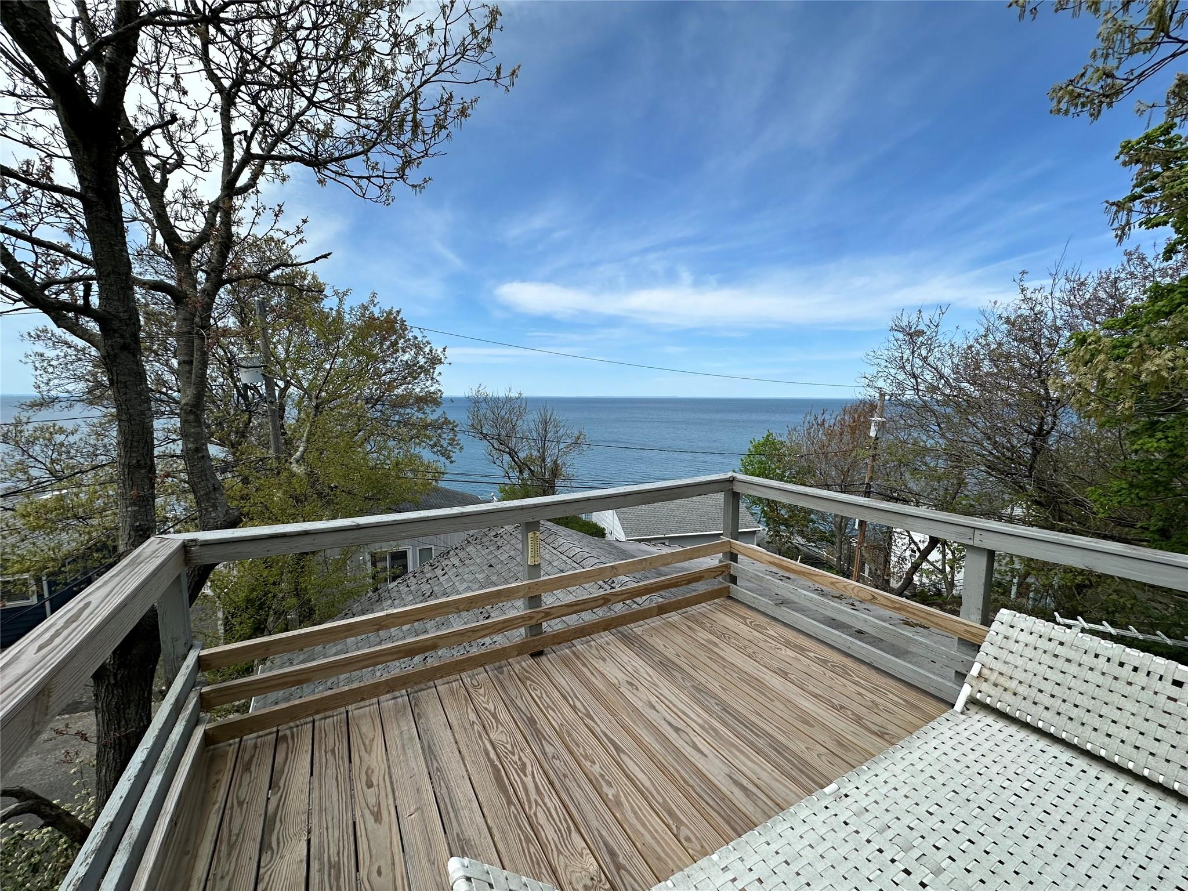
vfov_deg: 85.7
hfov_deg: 102.1
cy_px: 446
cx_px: 594
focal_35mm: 14
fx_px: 480
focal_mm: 2.22
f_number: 2.2
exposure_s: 1/2304
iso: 50
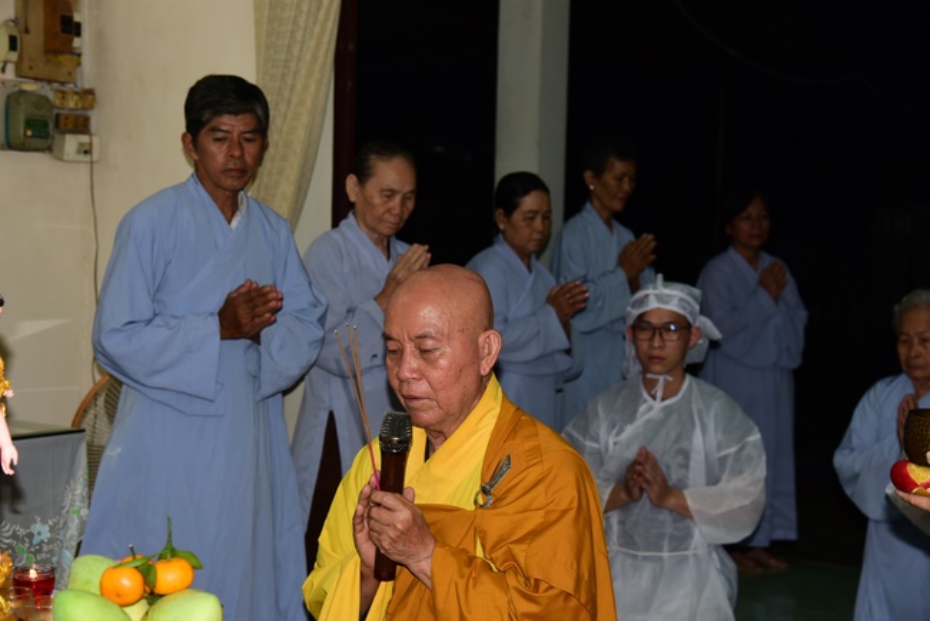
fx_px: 1499
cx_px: 465
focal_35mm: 58
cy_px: 310
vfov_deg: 23.4
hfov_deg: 34.5
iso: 500
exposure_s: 1/80
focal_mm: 58
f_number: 5
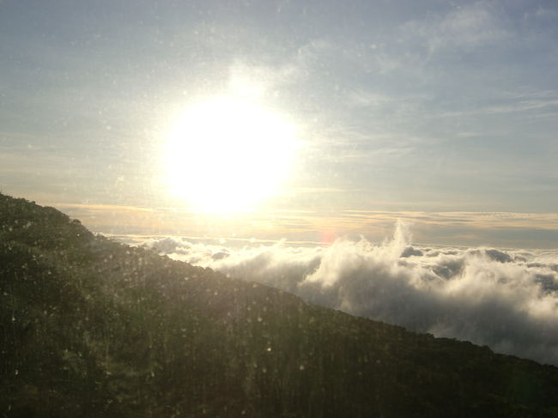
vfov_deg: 26.5
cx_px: 279
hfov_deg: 34.9
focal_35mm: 55
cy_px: 209
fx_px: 886
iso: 64
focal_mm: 9.8
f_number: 3.6
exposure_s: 1/320
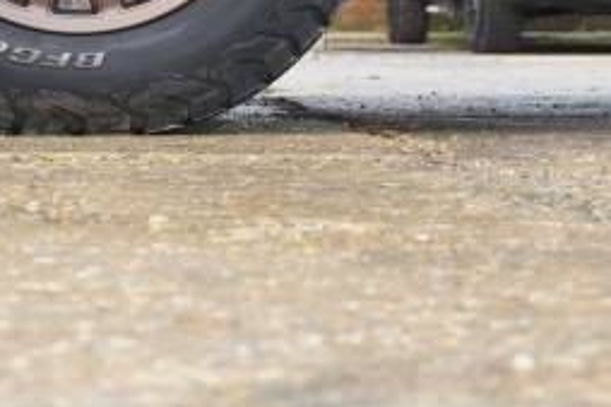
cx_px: 111
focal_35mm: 155
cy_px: -72
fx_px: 2633
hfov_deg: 13.2
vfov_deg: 8.7
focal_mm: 41
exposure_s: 1/200
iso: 1250
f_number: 5.6
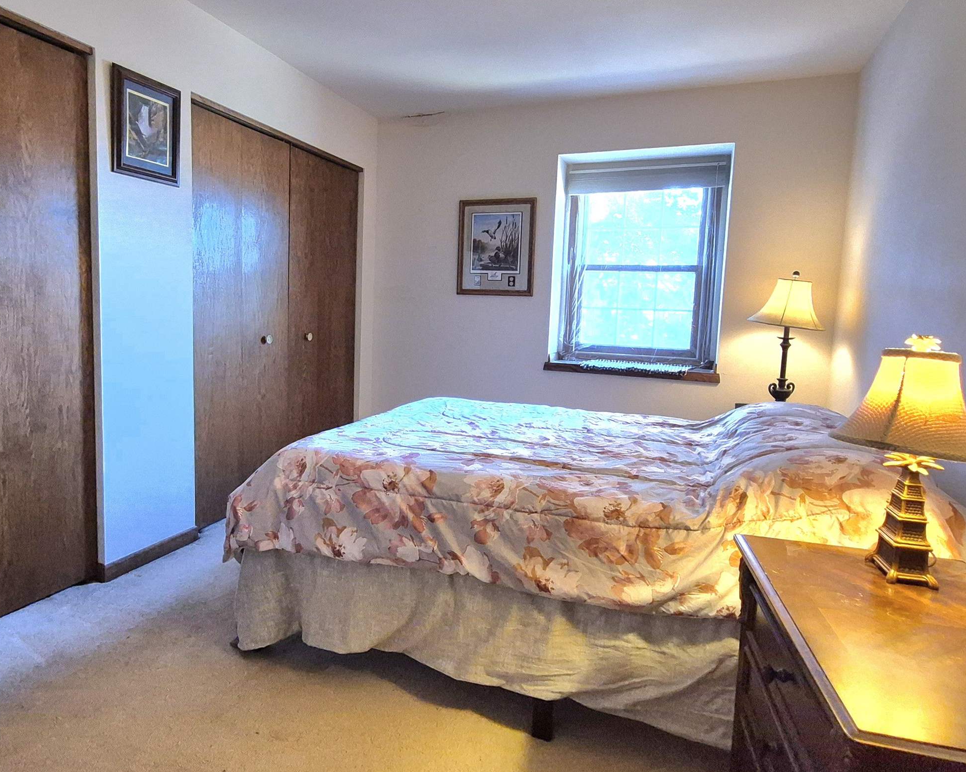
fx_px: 572
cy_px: 362
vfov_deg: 68.0
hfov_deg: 80.2
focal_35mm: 20
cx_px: 445
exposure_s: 1/60.2
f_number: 2.2
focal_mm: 1.74
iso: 640
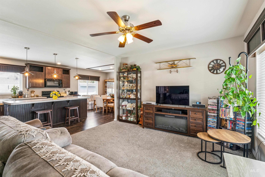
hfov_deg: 95.0
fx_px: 121
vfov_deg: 72.1
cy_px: 88
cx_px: 132
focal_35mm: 16
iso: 400
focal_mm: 16.5
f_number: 13
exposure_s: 1/4
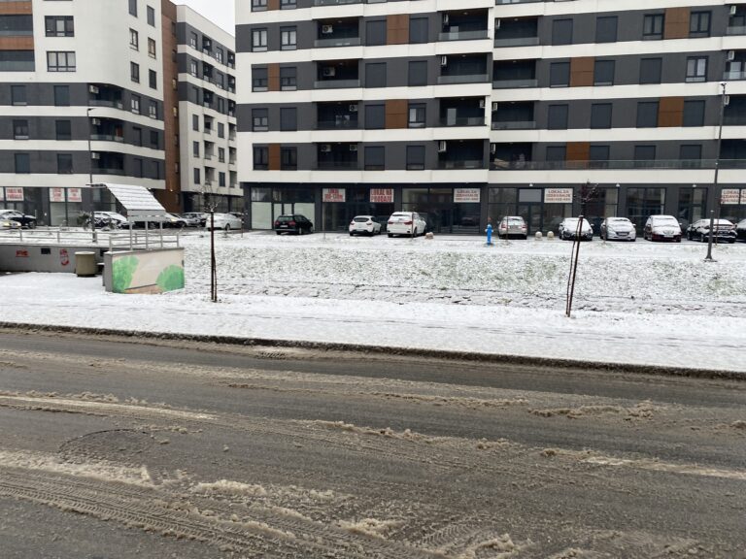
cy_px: 280
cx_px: 373
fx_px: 560
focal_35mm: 26
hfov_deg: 67.3
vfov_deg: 53.1
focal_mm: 4.25
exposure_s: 1/121
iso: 80
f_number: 1.8
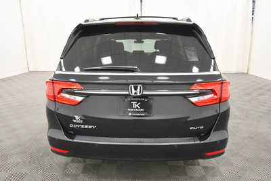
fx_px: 203
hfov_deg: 67.4
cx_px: 136
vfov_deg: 48.0
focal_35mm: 27
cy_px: 90
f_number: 5.3
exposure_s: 1/125
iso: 2000
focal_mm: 18
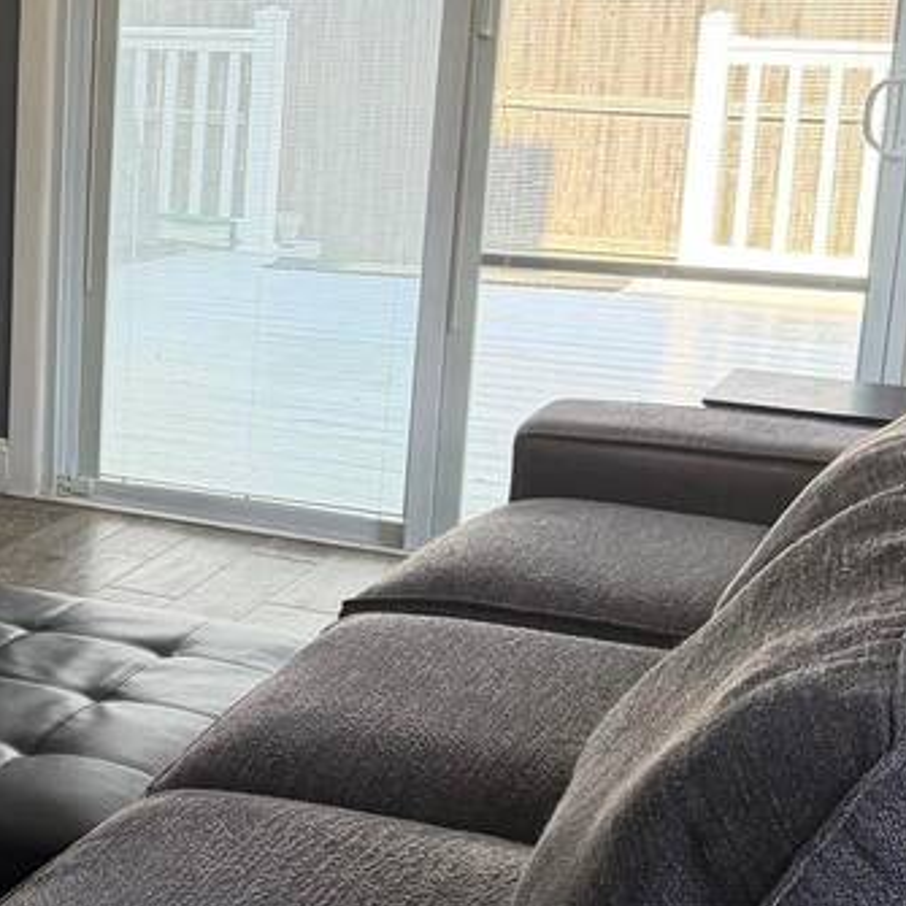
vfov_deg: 22.8
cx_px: -203
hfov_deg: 21.1
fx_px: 2250
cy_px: 500
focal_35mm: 76
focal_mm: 6.76
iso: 200
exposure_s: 1/186
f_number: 1.78
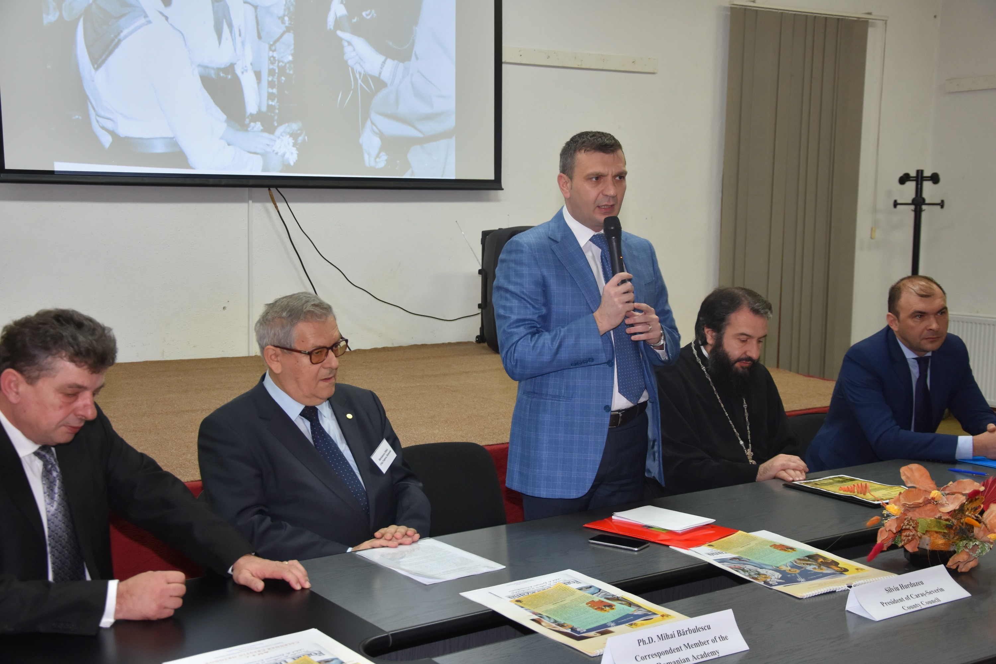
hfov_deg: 43.6
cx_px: 498
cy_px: 332
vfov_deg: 29.9
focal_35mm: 45
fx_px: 1245
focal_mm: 30
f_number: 4.2
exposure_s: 1/60
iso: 500
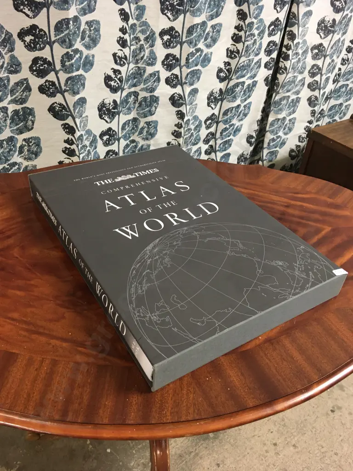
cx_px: 176
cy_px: 236
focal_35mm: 29
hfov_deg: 48.2
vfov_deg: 61.7
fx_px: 394
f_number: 2.2
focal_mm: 4.15
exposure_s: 1/33
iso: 200
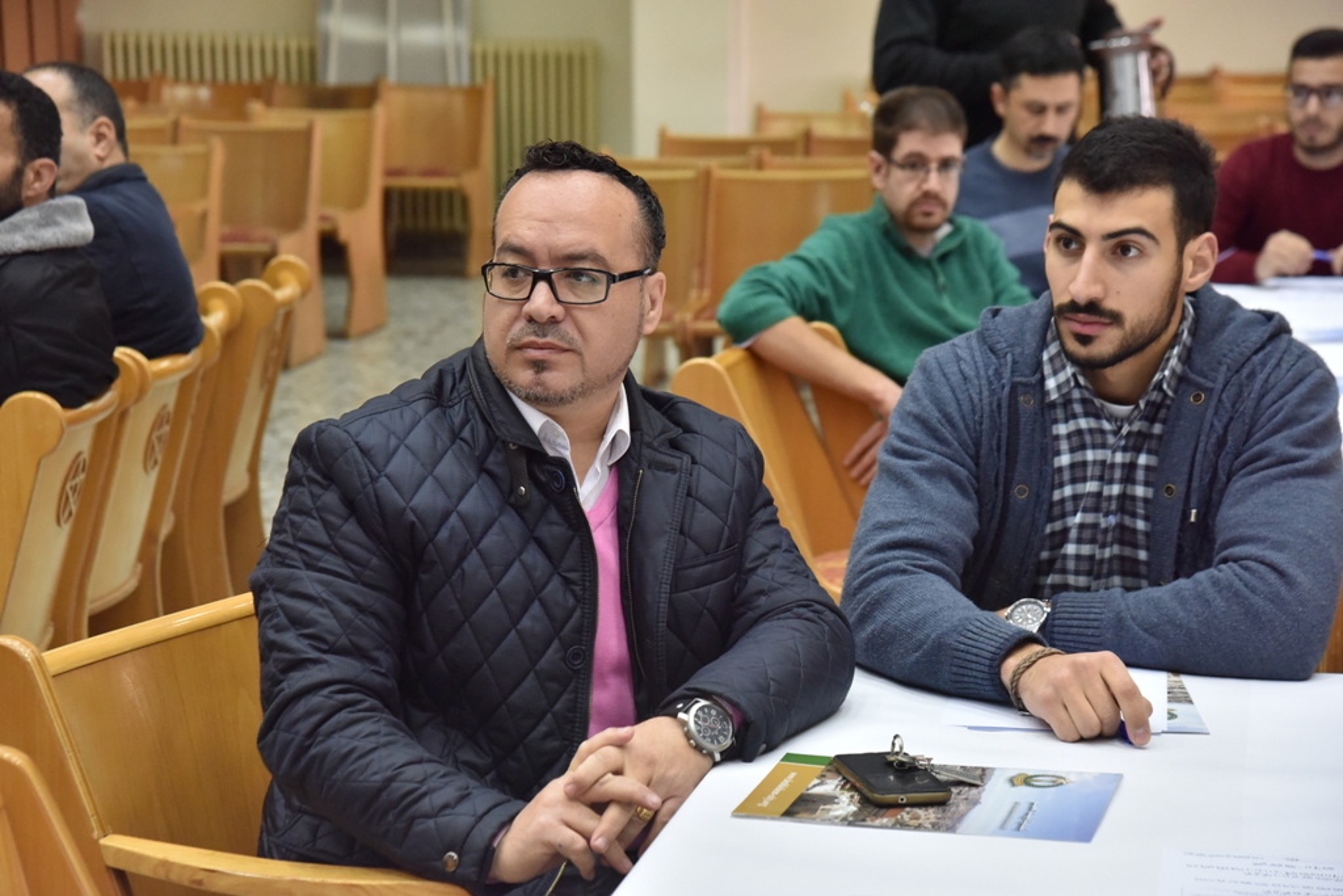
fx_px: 3432
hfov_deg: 22.1
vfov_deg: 14.9
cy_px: 448
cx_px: 672
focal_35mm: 92
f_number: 5.6
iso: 2500
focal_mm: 92
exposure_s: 1/125
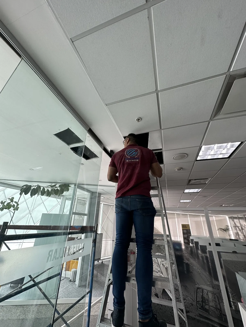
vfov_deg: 102.1
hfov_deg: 85.7
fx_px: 133
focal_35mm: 14
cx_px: 123
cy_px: 164
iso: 64
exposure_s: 1/120
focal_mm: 2.22
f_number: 2.2
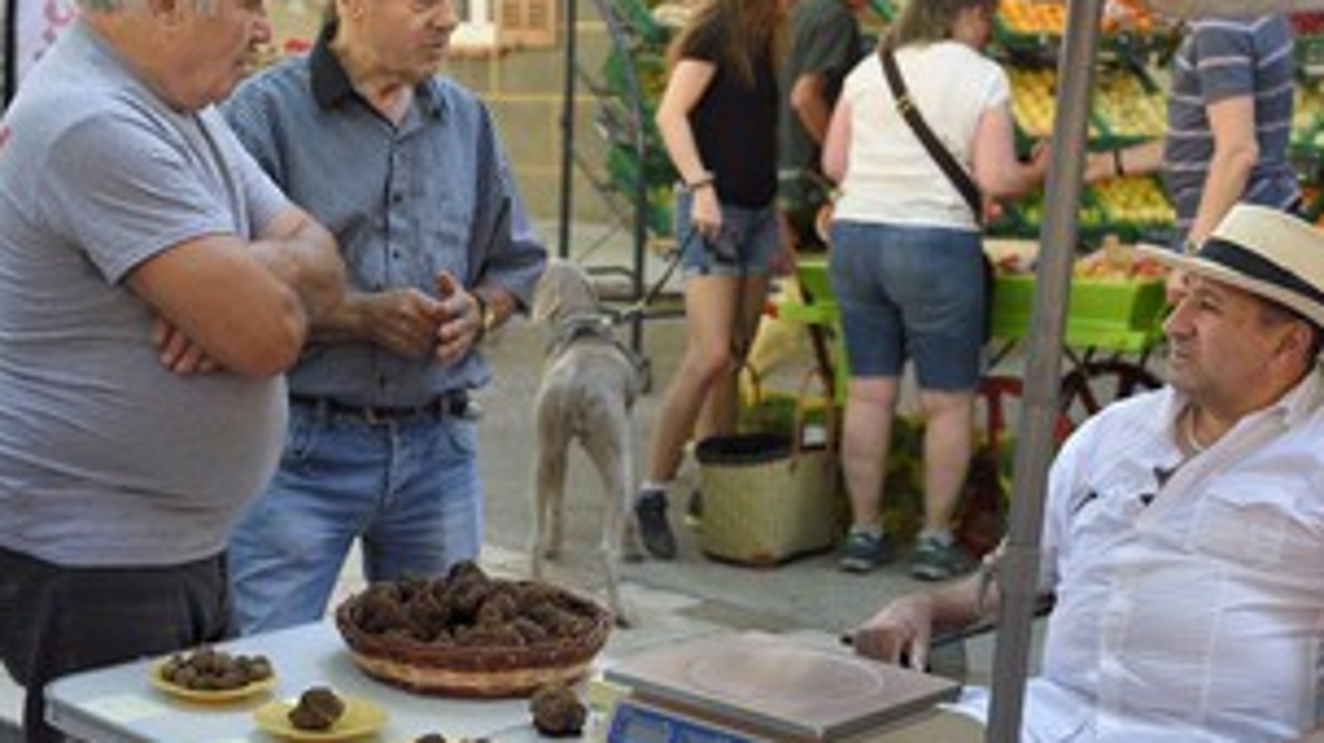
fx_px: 2140
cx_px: 695
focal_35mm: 61
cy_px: 459
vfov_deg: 19.7
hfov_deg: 34.4
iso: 200
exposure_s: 1/100
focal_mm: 42
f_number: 3.5
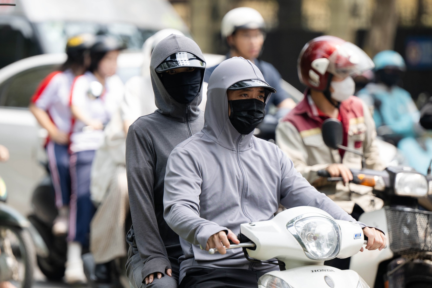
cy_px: 144
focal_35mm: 270
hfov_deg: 7.6
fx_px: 3239
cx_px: 216
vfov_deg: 5.1
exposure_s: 1/640
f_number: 3.2
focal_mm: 180
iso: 160
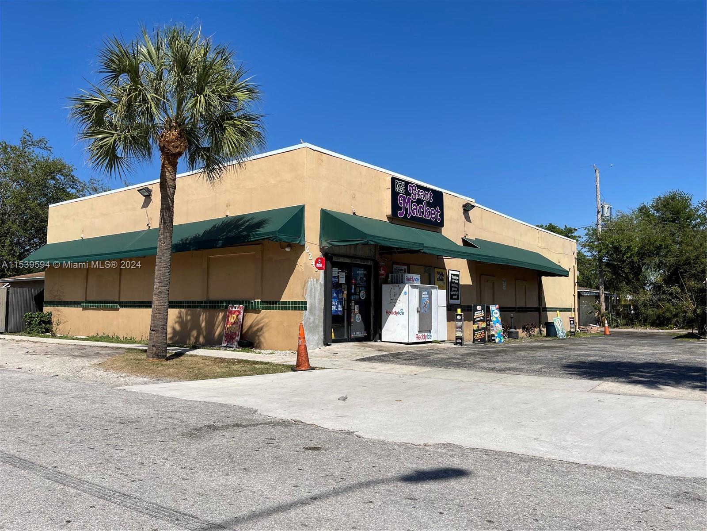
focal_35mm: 26
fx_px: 531
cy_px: 266
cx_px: 354
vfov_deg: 53.1
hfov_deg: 67.3
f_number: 1.6
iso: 32
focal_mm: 5.1
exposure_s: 1/6250
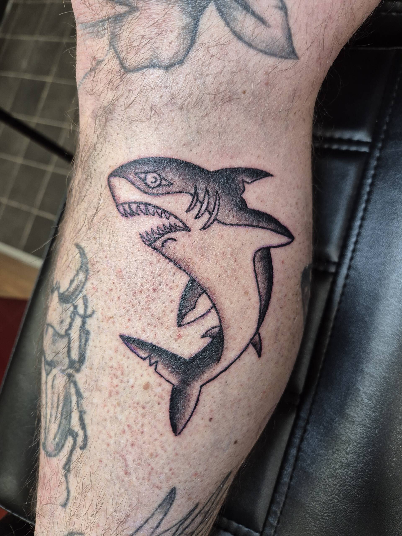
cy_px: 268
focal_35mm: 23
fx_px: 356
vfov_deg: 73.9
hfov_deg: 58.9
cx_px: 201
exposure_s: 1/100
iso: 160
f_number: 1.8
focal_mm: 5.4
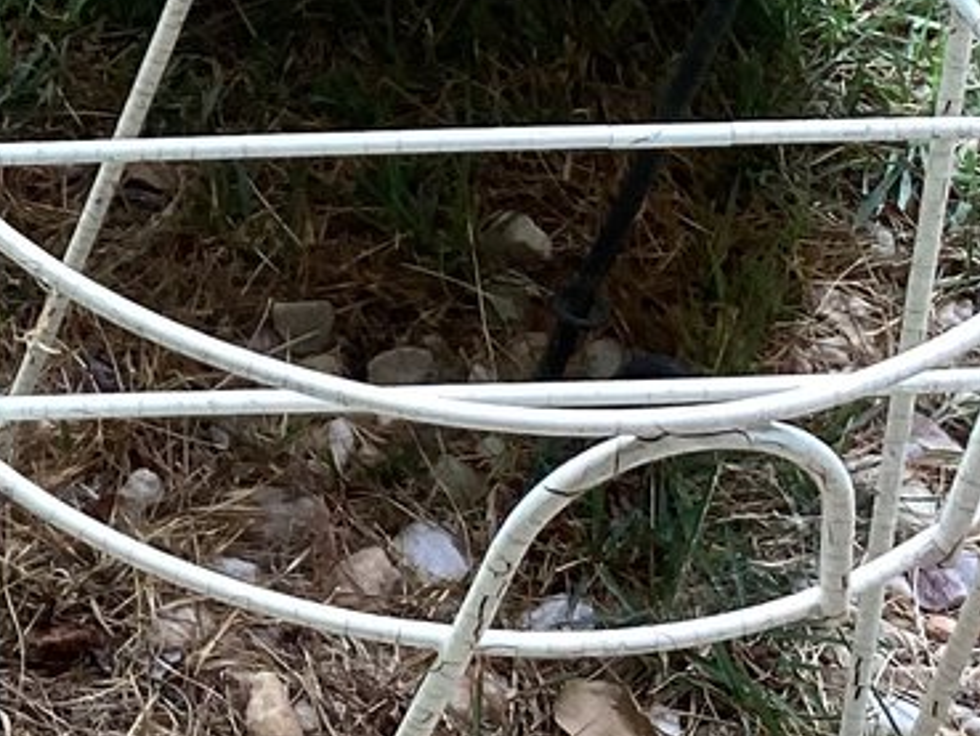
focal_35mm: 127
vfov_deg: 11.6
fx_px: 3597
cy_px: 105
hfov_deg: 14.9
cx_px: -230
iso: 80
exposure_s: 1/120
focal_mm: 3.3
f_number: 2.4
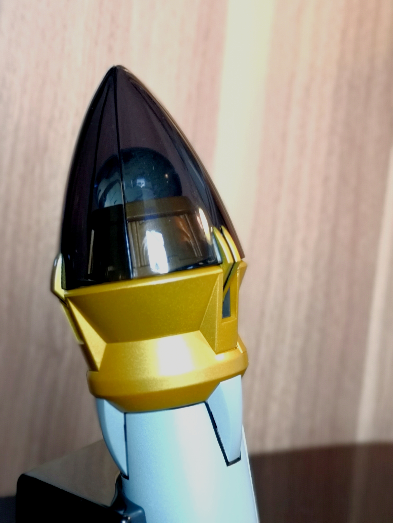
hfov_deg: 27.0
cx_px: 196
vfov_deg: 35.5
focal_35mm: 54
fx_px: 817
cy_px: 262
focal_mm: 3.95
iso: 250
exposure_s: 1/33.3
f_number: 4
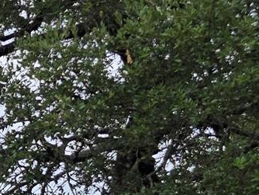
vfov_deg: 9.8
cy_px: 383
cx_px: -492
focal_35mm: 141
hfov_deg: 10.4
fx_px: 1056
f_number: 1.7
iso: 12
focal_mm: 6.3
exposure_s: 1/754
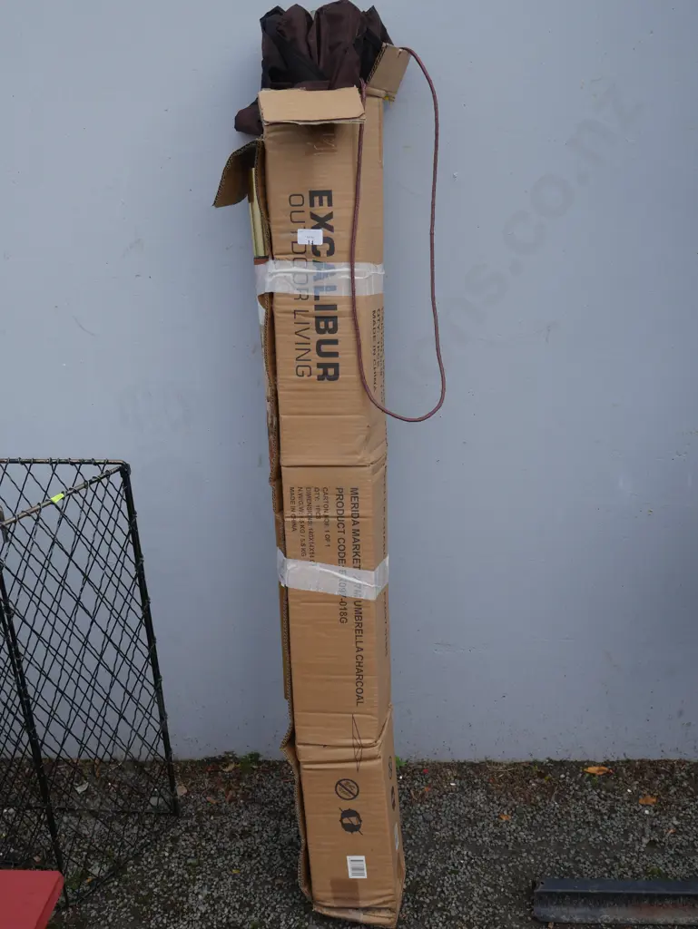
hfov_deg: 36.0
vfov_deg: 46.8
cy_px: 464
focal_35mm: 40
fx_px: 1075
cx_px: 349
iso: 200
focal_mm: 20
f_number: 7.1
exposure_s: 1/250
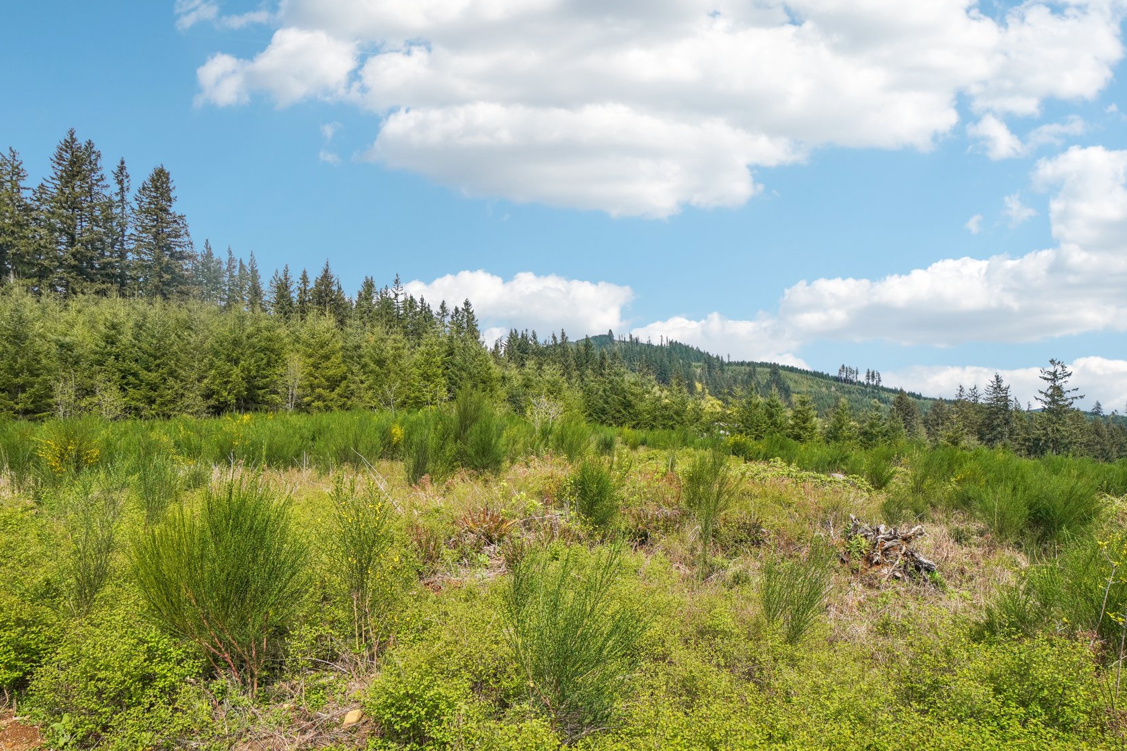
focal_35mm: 22
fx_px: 689
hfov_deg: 78.6
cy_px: 431
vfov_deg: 57.0
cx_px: 562
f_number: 8
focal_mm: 12
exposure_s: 1/1000
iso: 400
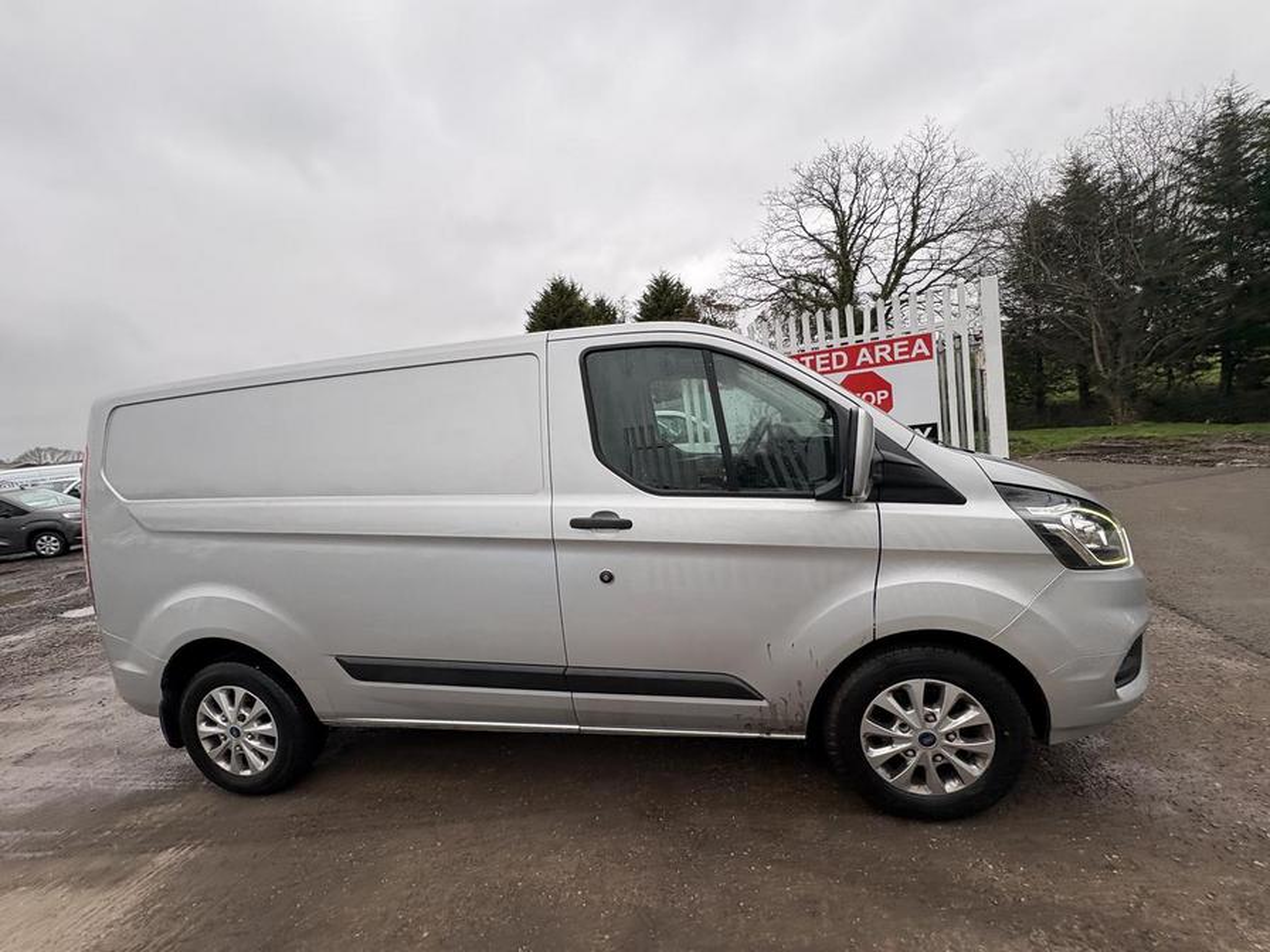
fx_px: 514
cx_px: 635
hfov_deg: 102.1
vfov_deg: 85.7
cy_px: 476
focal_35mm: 14
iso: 40
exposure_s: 1/204
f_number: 2.2
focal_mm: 2.22
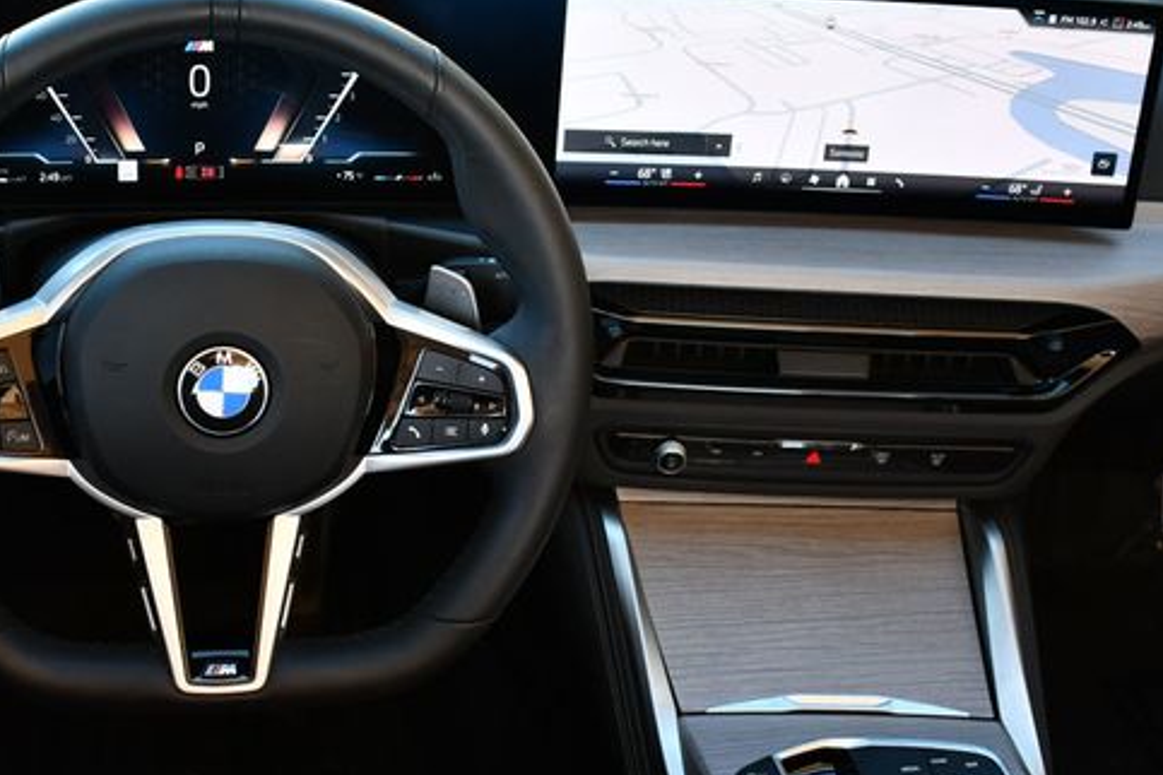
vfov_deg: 25.5
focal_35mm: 53
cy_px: 375
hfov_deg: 37.4
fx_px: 1712
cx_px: 455
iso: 400
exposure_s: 1/250
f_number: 4
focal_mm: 20
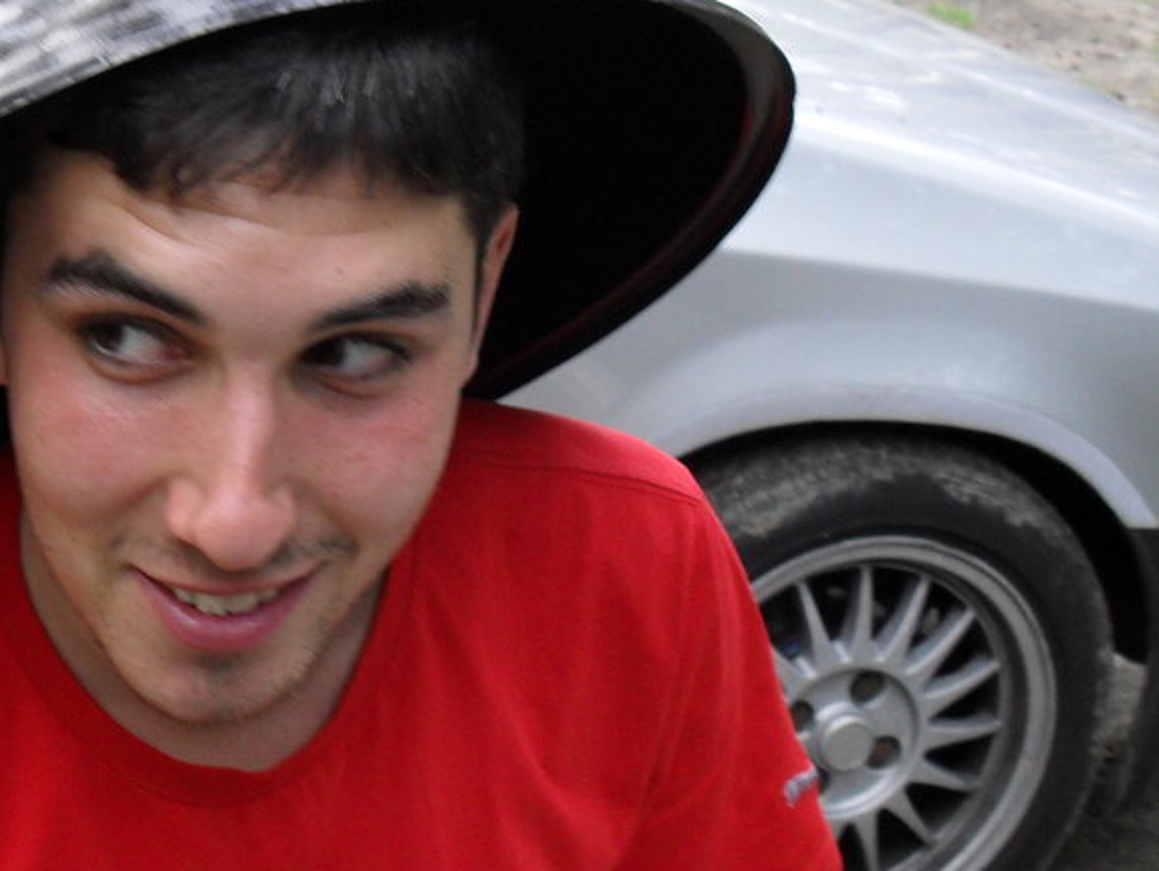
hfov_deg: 26.2
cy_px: 431
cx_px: 236
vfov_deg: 20.2
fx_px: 2446
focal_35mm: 73
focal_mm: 6.3
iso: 120
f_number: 3.2
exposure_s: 1/45
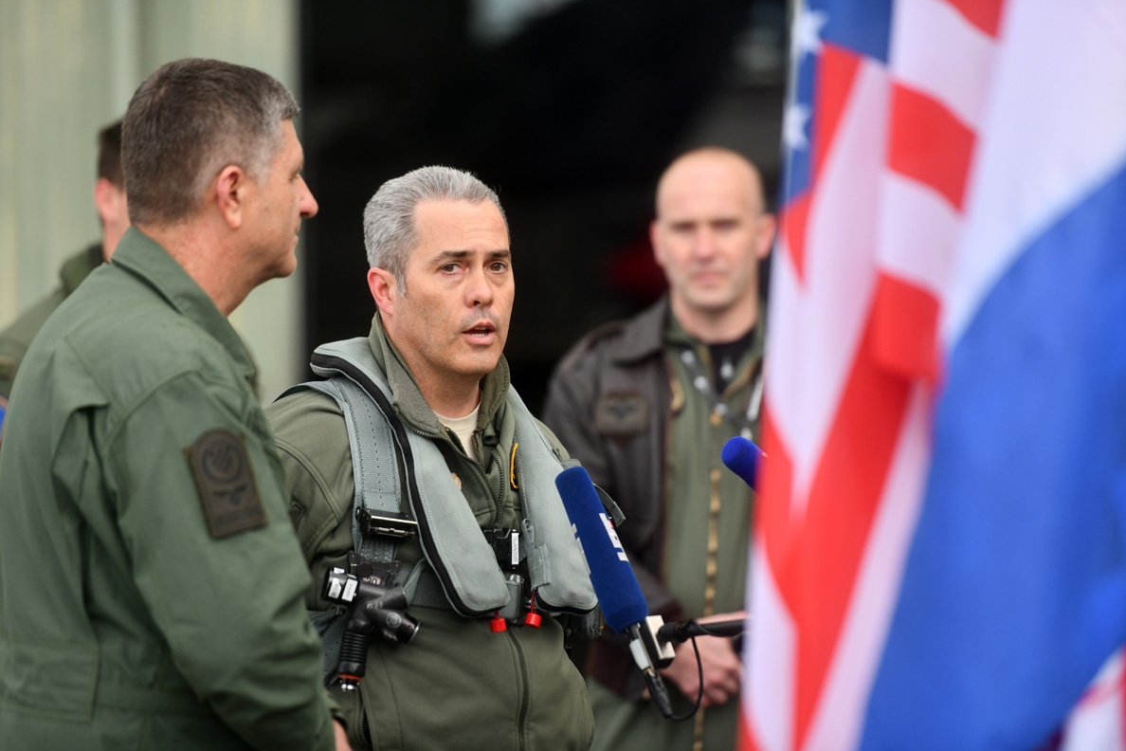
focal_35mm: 202
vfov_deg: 6.8
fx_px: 6318
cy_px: 376
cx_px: 561
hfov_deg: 10.2
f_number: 3.5
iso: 250
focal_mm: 200
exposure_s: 1/800
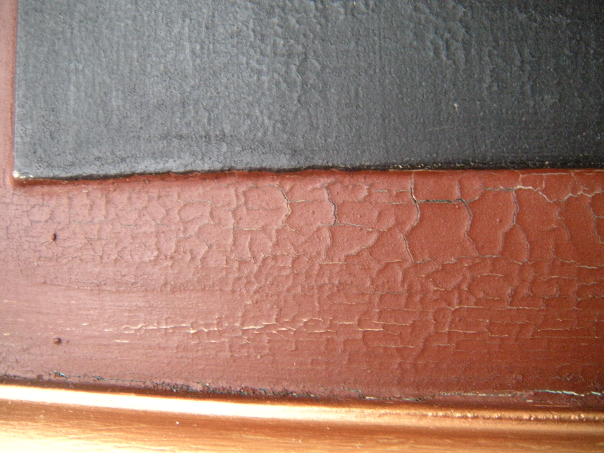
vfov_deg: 40.7
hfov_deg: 52.6
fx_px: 611
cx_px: 302
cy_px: 226
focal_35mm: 35
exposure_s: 1/39.7
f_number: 3.8
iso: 400
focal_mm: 5.9
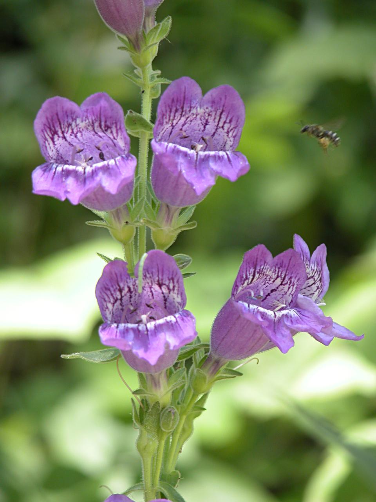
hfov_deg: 5.3
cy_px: 251
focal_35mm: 280
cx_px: 188
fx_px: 4055
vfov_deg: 7.1
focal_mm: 71.2
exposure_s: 1/116
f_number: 4.2
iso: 100
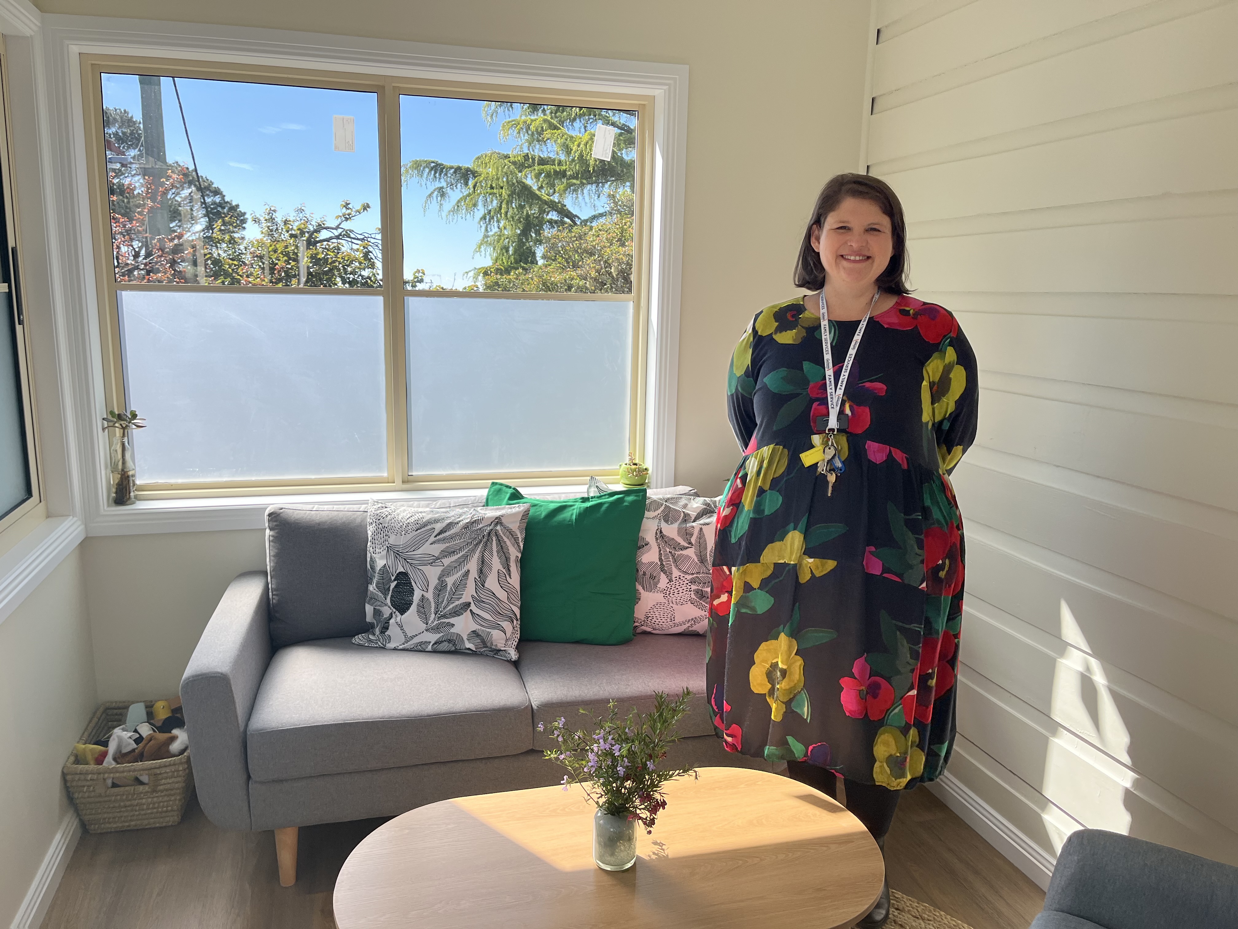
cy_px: 464
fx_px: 930
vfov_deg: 53.1
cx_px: 619
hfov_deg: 67.3
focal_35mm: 26
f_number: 1.6
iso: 50
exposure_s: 1/1238
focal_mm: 5.1
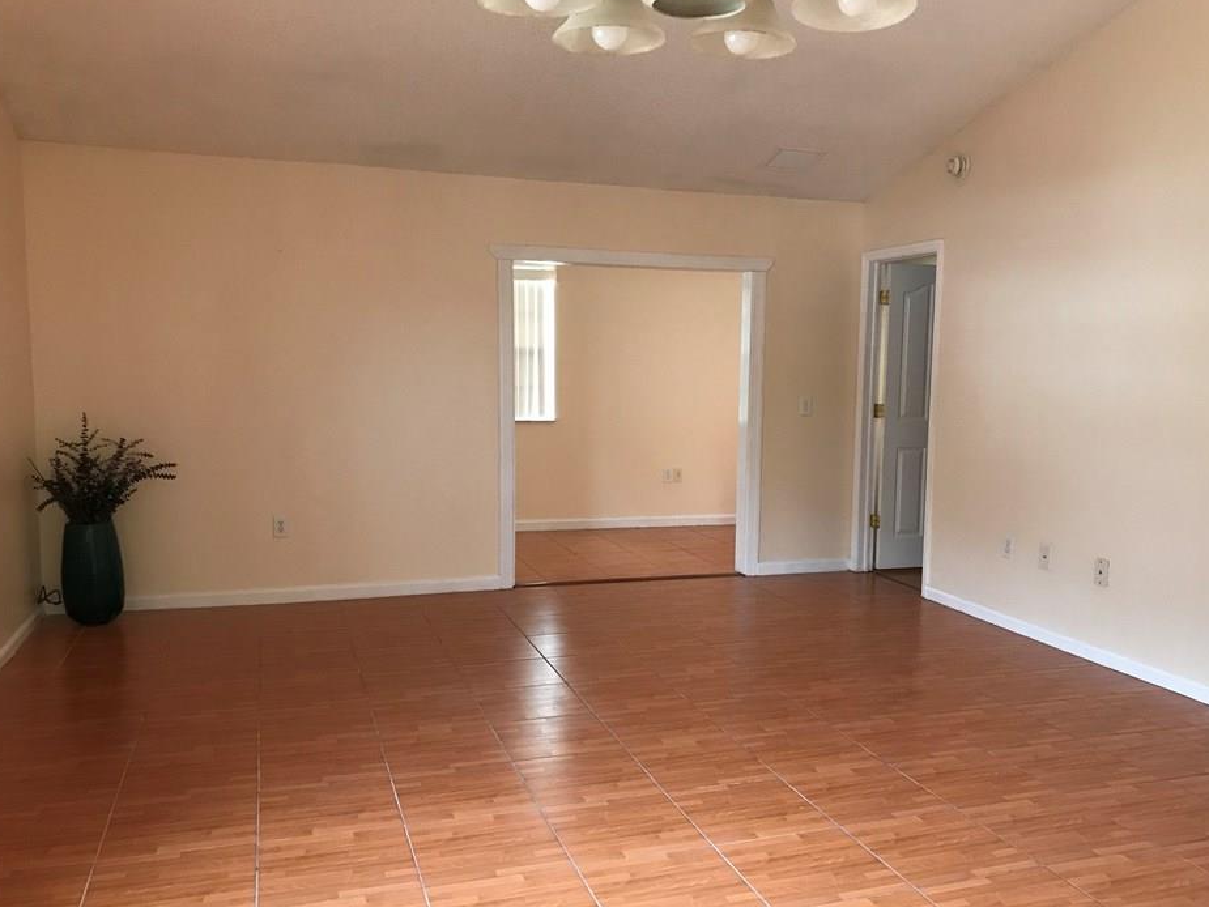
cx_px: 651
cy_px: 490
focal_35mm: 31
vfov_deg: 45.4
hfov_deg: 58.3
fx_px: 1083
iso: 64
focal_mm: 3.99
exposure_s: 1/15
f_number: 1.8
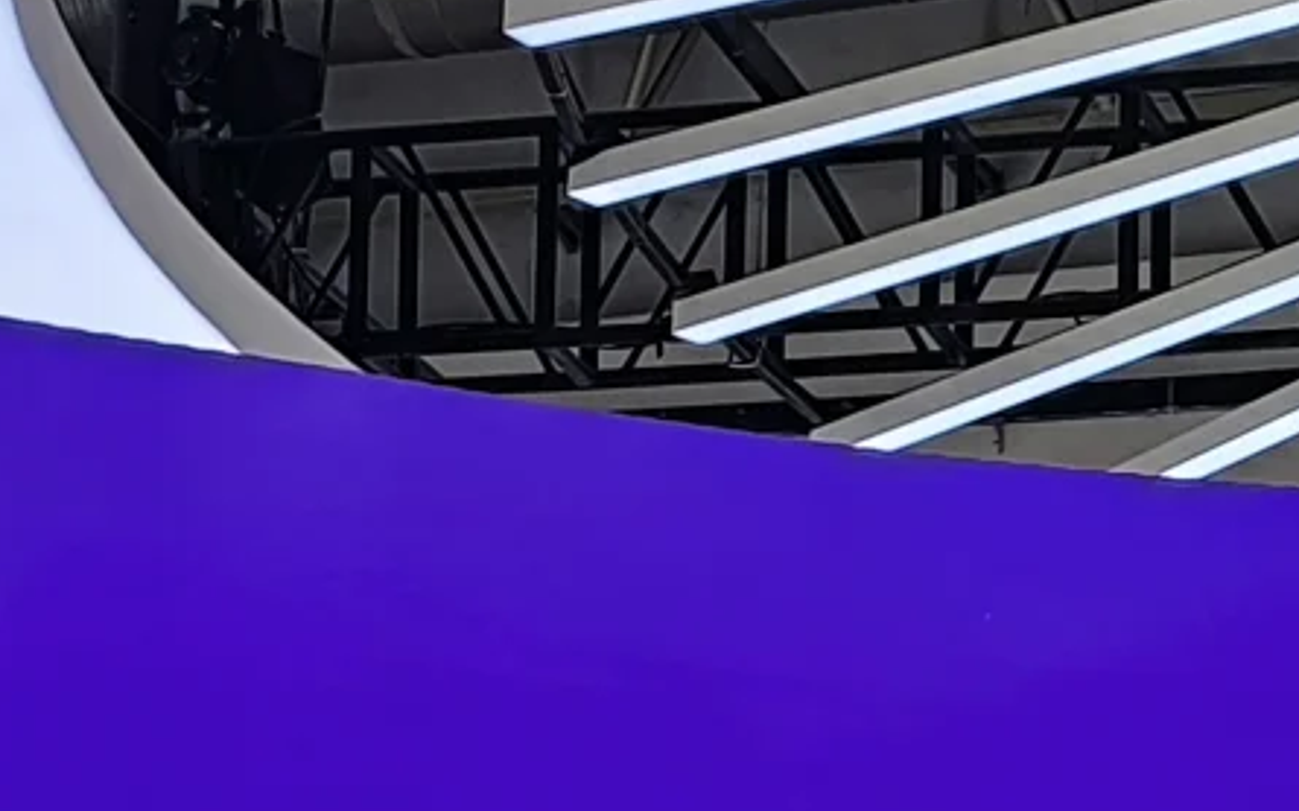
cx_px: 806
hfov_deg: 13.8
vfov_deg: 8.5
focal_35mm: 151
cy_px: 1100
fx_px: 5345
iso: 50
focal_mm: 6.14
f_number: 1.65
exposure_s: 1/125
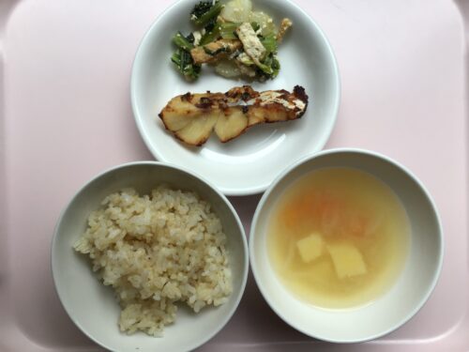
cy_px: 176
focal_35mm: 31
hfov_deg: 58.4
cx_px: 234
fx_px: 420
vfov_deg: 45.4
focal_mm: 3.3
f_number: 2.4
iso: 32
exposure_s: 1/120
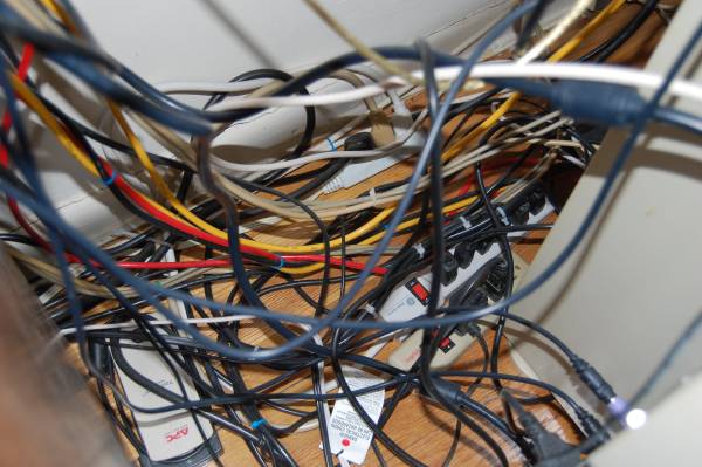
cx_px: 351
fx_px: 760
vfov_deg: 34.2
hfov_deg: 49.6
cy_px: 234
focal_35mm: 39
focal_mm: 26
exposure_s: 1/60
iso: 200
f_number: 4.2
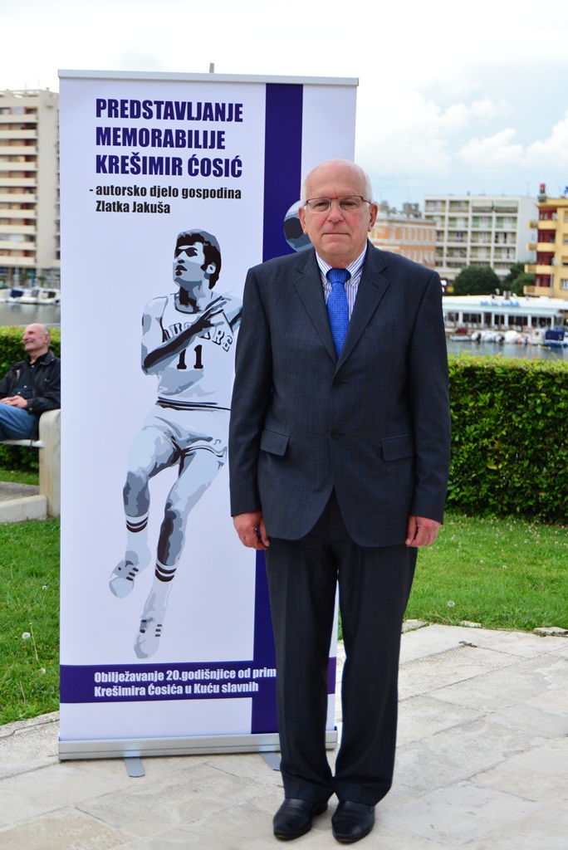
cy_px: 425
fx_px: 1300
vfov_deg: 36.2
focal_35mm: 55
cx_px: 284
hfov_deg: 24.7
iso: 1250
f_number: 5.6
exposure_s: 1/1000
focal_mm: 55
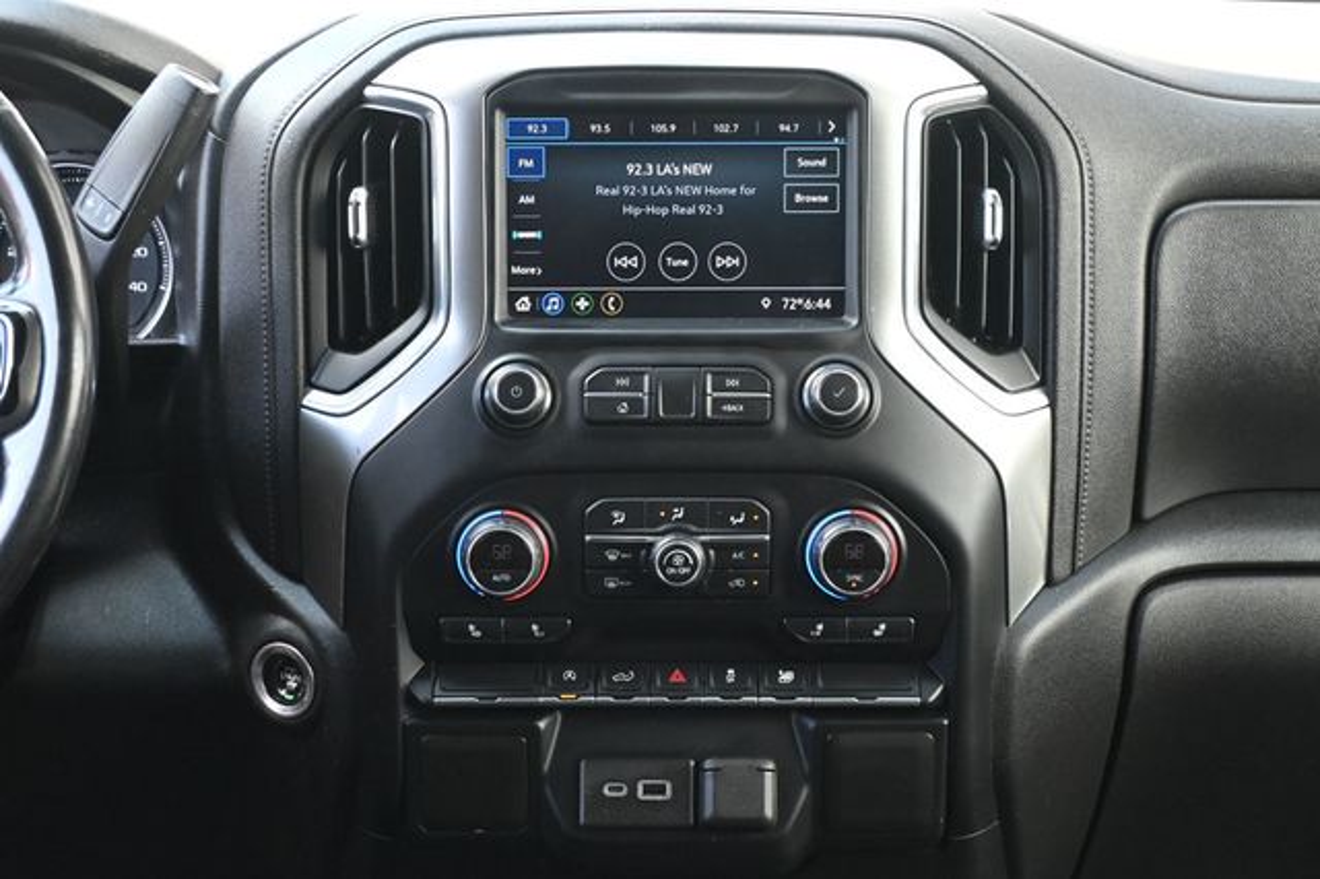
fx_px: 2254
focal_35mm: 62
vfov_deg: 22.1
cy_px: 440
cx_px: 660
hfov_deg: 32.6
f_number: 5.6
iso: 3200
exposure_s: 1/125
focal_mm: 41
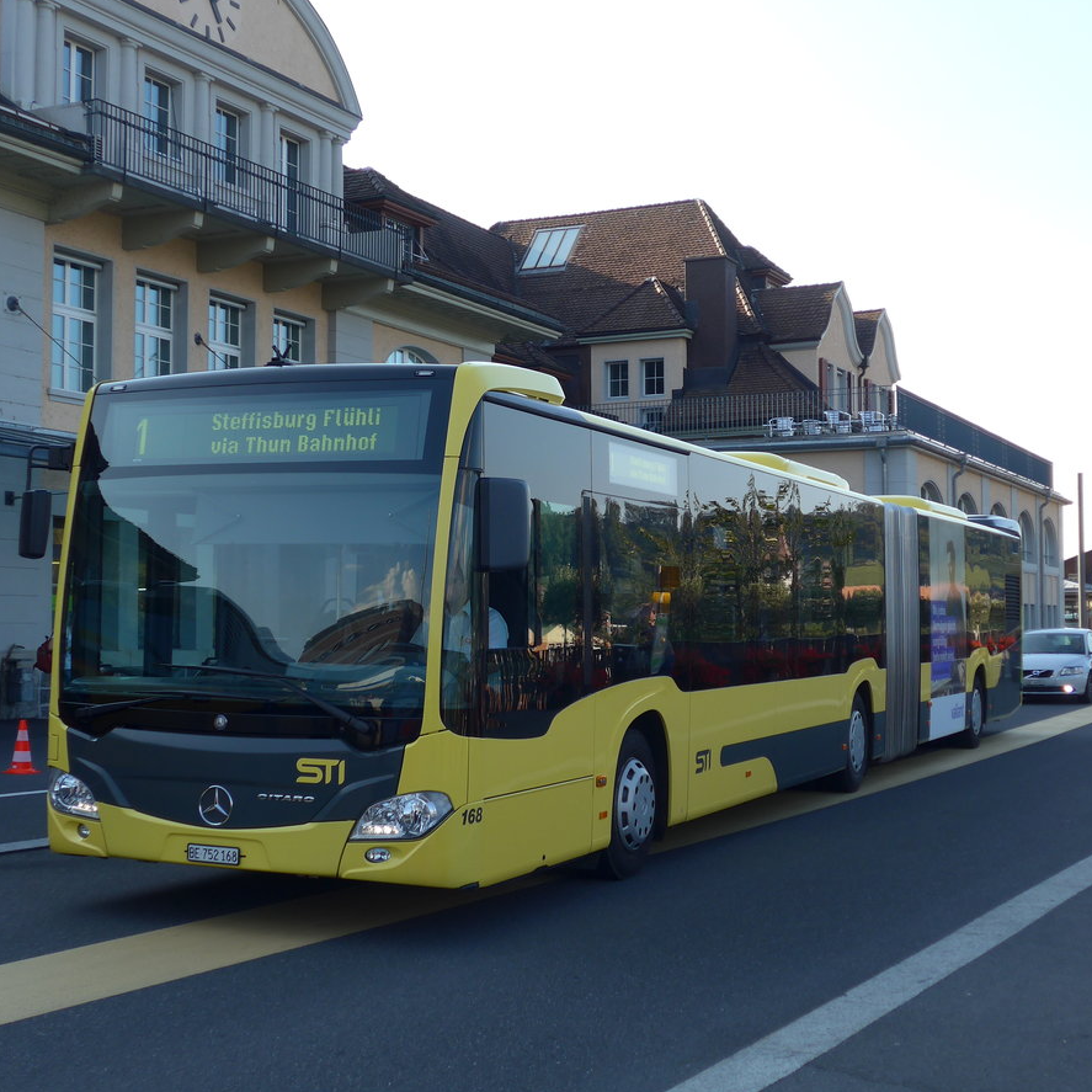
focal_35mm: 49
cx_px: 537
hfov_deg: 34.7
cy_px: 547
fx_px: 1749
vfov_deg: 34.7
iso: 80
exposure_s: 1/500
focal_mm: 8.4
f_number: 2.8
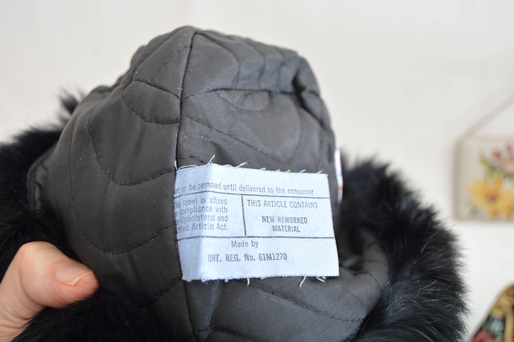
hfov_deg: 49.6
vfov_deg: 34.1
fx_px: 556
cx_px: 257
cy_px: 171
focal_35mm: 39
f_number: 5
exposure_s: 1/200
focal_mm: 26
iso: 200
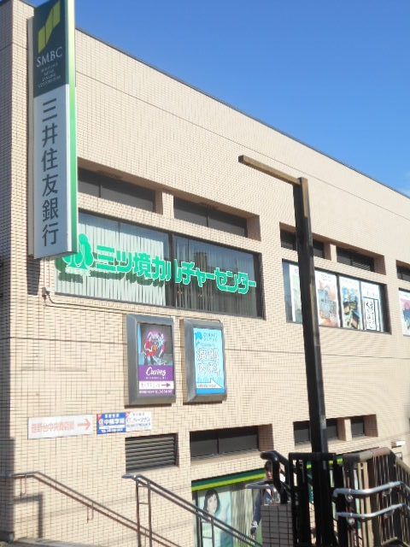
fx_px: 695
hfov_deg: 32.9
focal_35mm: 44
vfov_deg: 42.9
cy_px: 274
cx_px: 205
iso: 80
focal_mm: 7.7
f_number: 4.2
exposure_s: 1/640
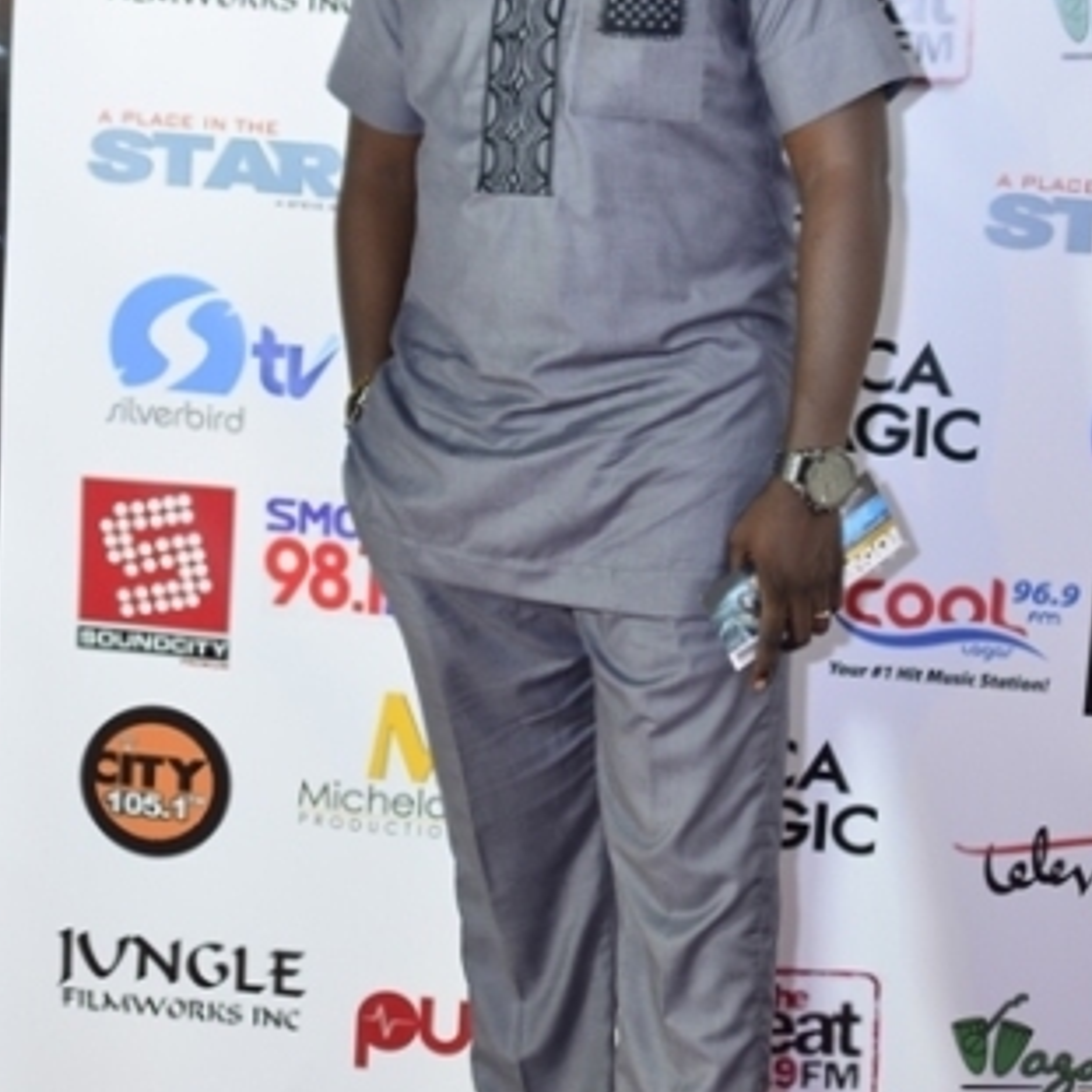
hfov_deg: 20.2
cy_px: 509
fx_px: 3063
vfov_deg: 20.2
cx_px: 592
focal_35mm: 86
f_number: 2
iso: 640
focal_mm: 35
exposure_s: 1/80
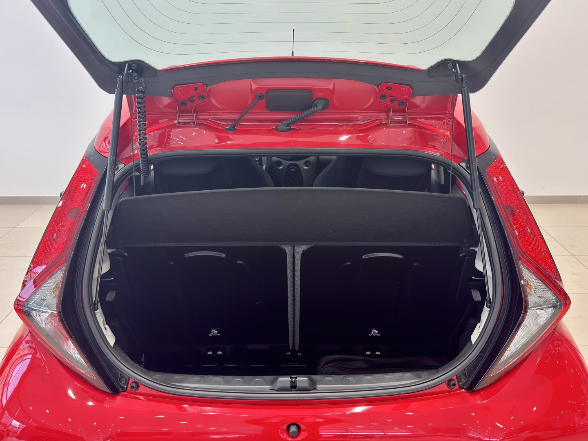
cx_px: 294
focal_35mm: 35
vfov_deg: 40.7
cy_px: 220
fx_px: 595
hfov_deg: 52.6
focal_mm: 6.76
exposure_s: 1/50
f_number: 1.78
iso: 80
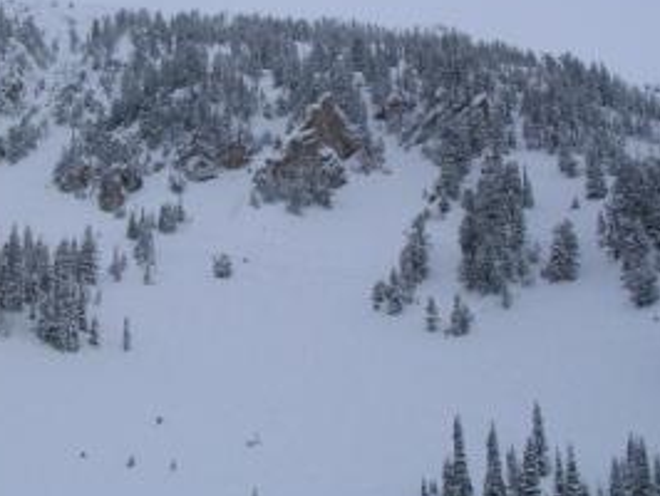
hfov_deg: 27.5
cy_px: 107
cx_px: 124
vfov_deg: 21.1
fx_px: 1317
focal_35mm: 69
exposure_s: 1/151
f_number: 5.8
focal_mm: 6.2
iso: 100
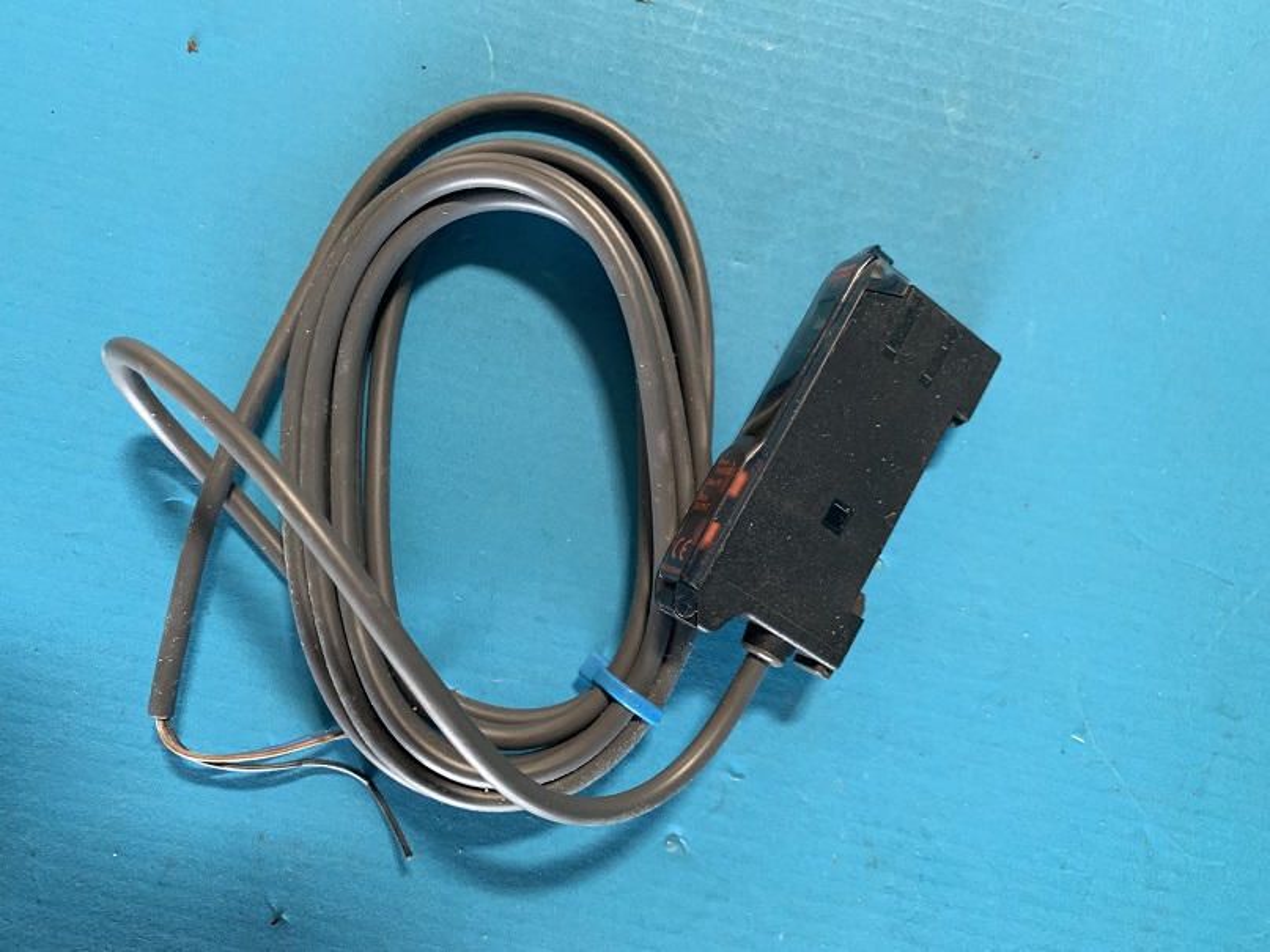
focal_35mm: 26
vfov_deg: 53.1
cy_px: 476
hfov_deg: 67.3
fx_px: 954
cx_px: 635
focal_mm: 4.25
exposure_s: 1/60
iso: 250
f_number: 1.8
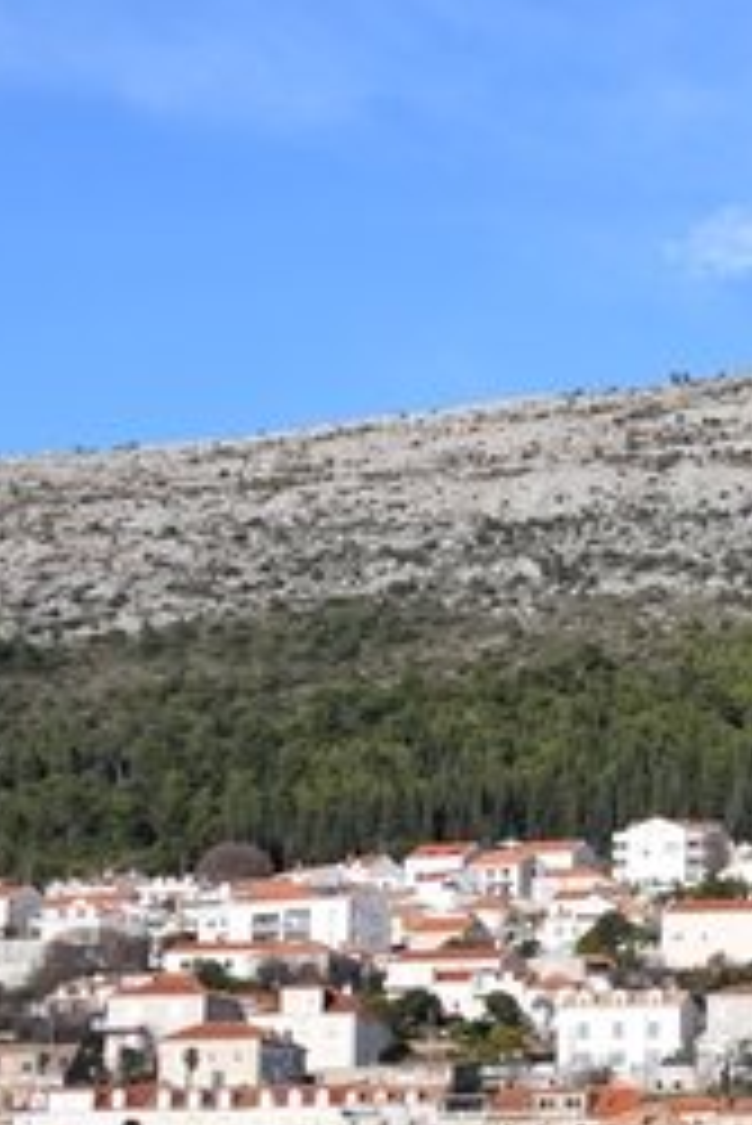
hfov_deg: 10.9
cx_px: 1481
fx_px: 3598
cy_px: 1001
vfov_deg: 17.5
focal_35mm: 115
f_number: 10
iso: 200
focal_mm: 24
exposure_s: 1/400
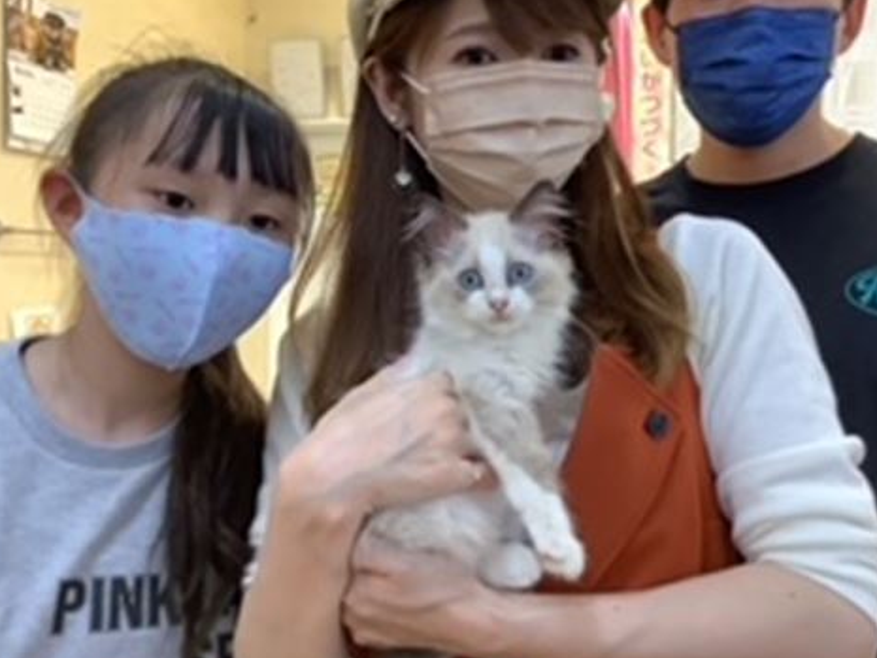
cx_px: 485
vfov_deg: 35.8
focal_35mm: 40
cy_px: 262
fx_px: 1014
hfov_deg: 46.7
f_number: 2.4
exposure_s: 1/60
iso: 160
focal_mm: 3.3
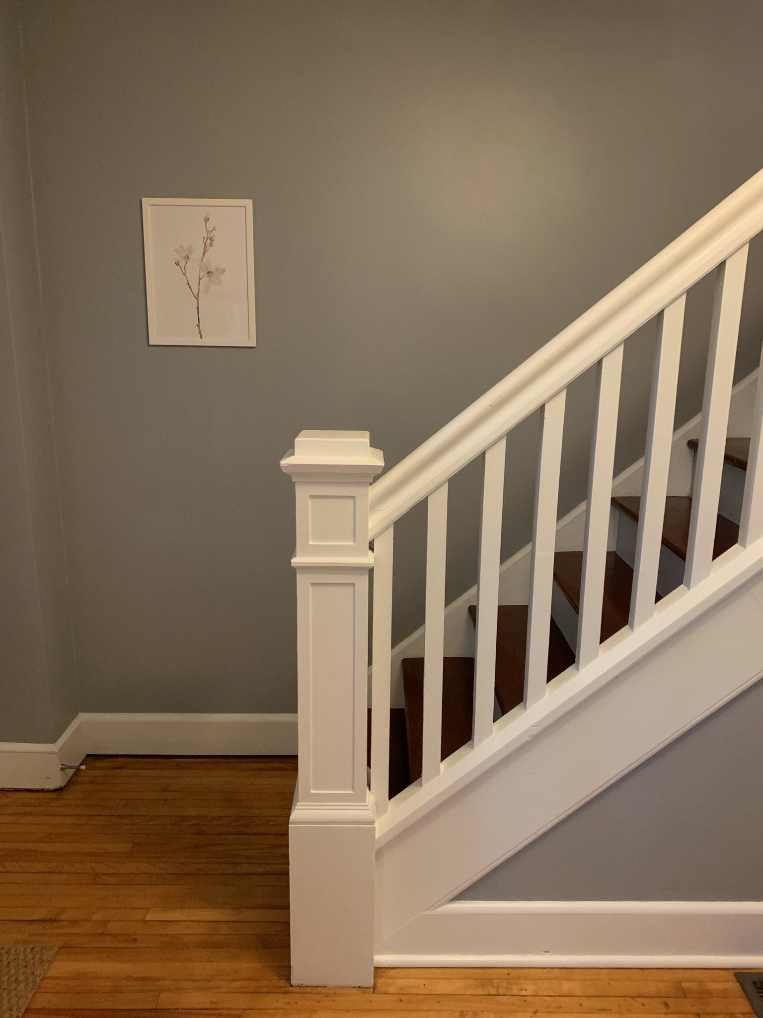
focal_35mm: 26
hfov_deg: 53.0
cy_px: 509
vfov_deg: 67.3
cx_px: 382
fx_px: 764
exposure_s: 1/30
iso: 500
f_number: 1.8
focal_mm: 4.25
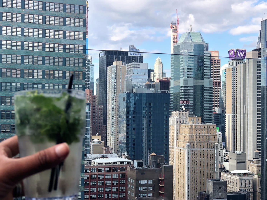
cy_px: 103
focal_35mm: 59
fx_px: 455
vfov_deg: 24.8
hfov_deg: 32.7
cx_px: 135
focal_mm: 6.6
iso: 20
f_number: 2.8
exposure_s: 1/302
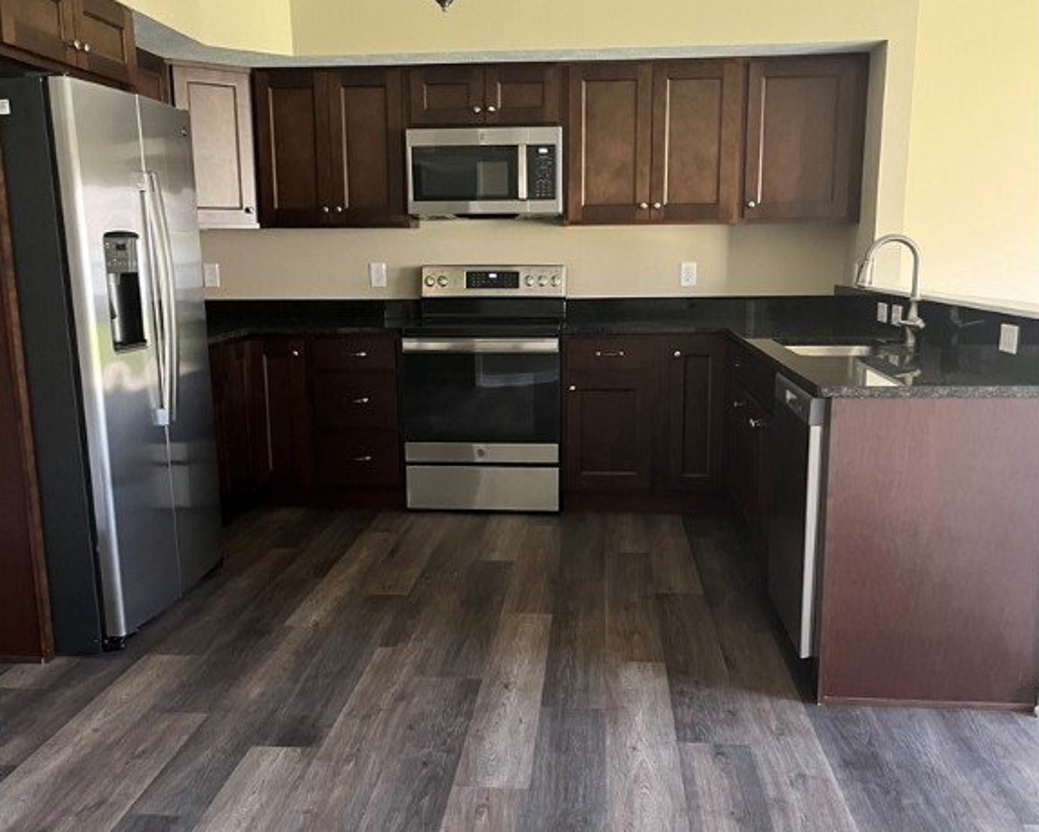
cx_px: 520
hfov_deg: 52.8
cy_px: 444
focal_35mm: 34
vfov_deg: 43.4
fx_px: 1046
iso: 500
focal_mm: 5.1
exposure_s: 1/60
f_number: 1.6
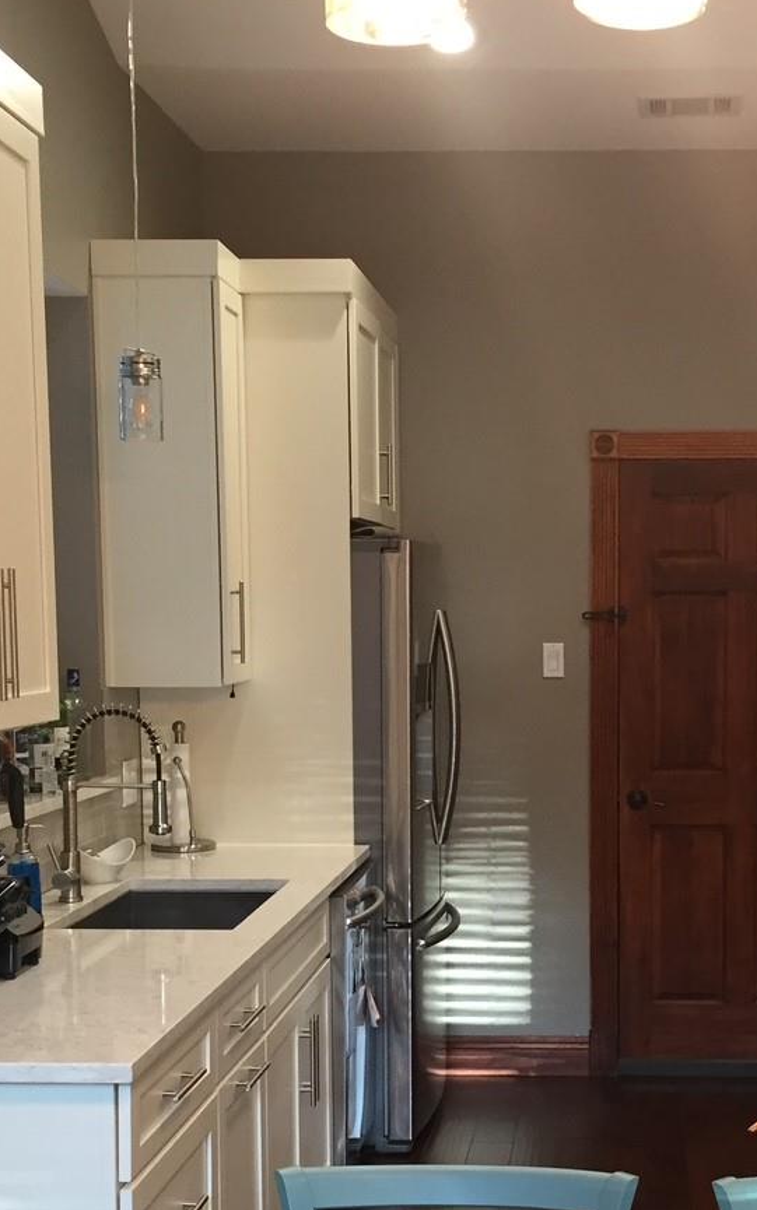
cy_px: 818
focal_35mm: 58
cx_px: 576
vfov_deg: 34.7
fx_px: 1914
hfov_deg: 22.2
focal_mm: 4.15
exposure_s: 1/30
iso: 125
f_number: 2.2
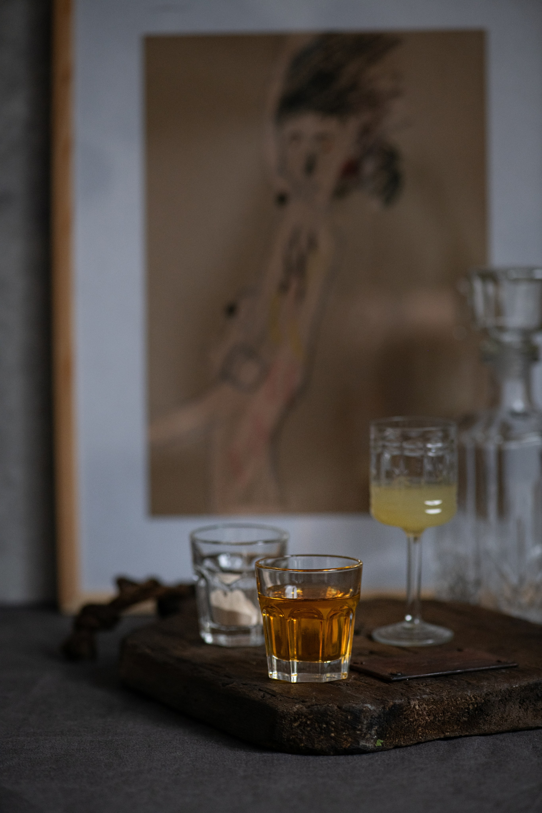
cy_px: 406
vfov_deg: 19.5
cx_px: 271
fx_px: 2371
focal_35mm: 105
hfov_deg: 13.0
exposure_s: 1/80
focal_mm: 105
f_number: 5.6
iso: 640
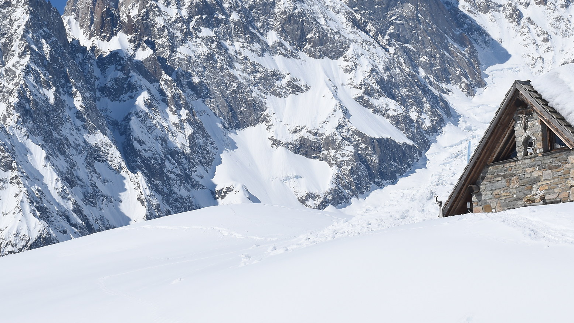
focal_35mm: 136
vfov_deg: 8.9
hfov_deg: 15.8
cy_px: 29
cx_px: 278
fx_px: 2070
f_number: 13
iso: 100
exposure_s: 1/320
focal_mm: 56
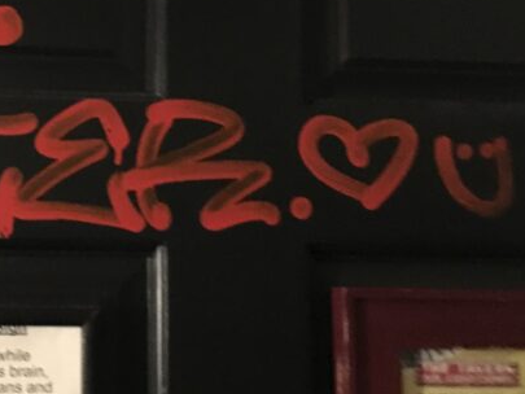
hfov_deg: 33.5
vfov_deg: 26.5
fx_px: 834
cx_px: 78
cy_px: 167
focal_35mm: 55
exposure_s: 1/15
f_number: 2.2
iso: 800
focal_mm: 4.15
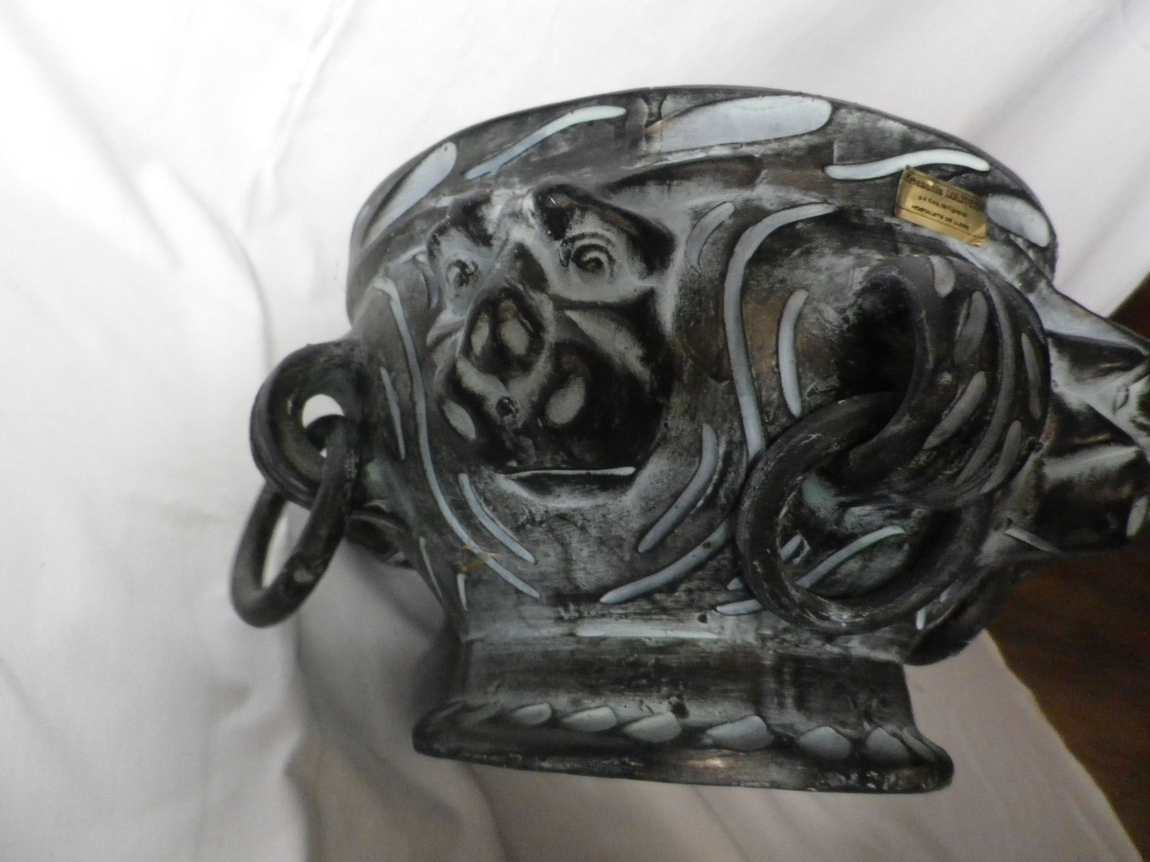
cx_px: 575
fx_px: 831
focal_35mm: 25
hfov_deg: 69.4
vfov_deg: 54.9
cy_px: 431
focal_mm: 4.5
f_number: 3.5
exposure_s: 1/15
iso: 500
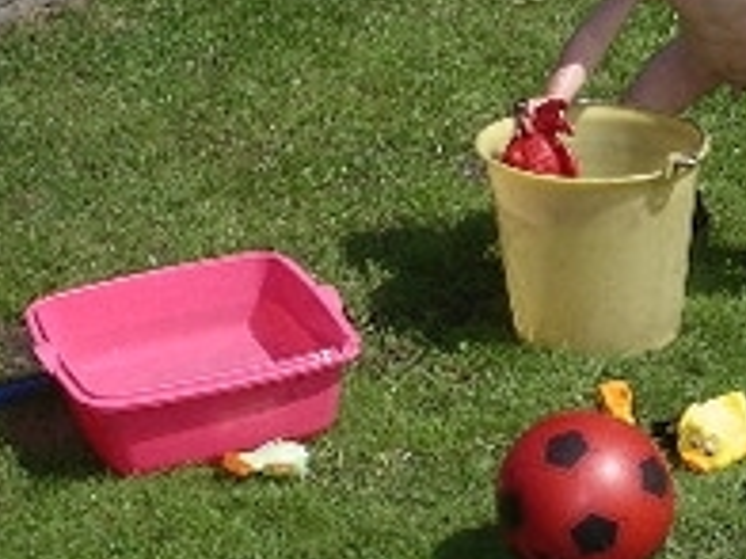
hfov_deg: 17.2
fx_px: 2435
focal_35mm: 113
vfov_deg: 13.1
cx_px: 674
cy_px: 224
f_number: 3.5
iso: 80
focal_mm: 7.8
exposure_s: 1/1000
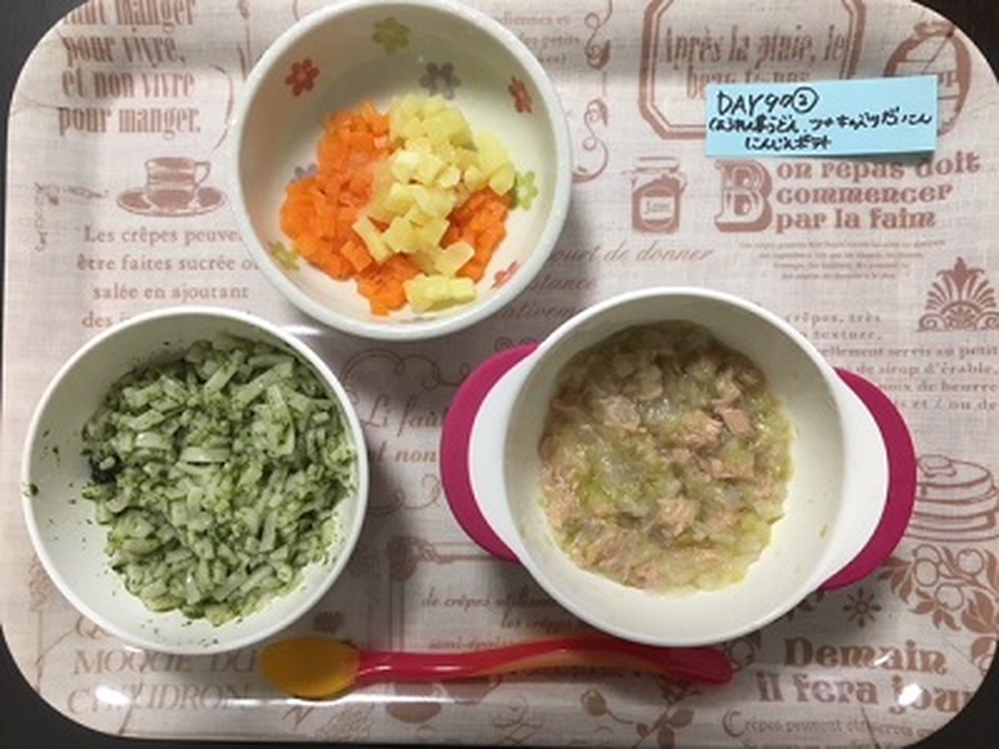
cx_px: 500
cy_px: 374
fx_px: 837
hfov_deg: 61.7
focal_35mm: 29
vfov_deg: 48.2
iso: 80
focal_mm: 4.15
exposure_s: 1/30
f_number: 2.2
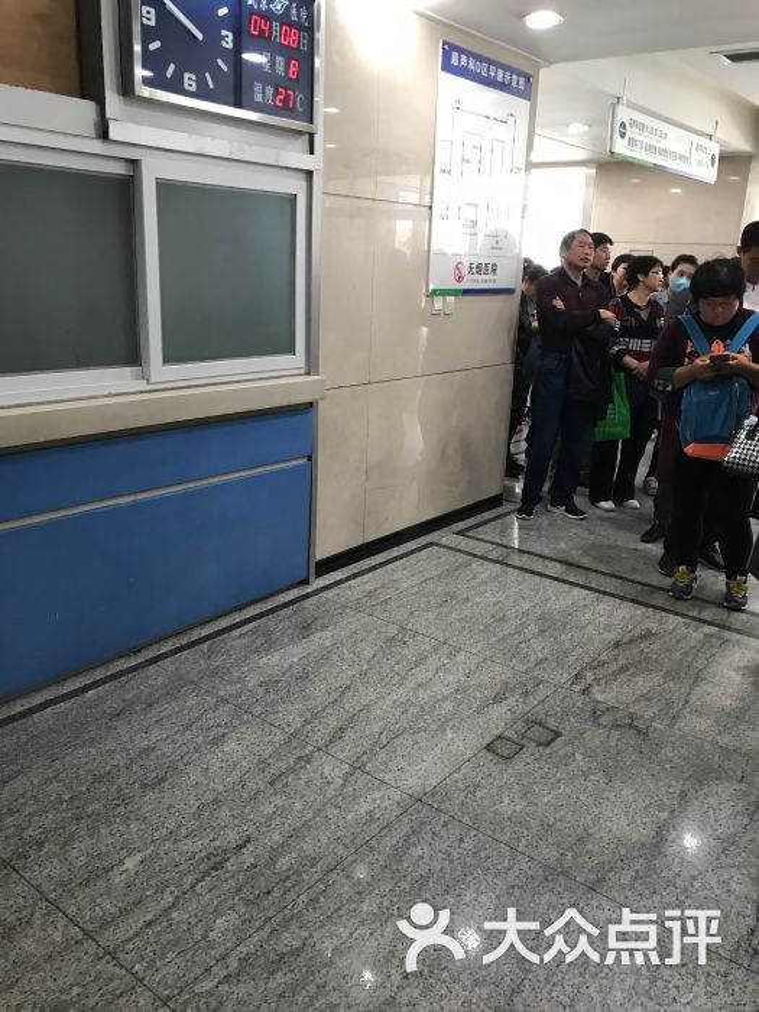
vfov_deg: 63.4
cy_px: 506
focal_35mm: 28
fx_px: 819
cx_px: 380
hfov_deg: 49.7
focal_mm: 3.99
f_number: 1.8
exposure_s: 1/17
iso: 64
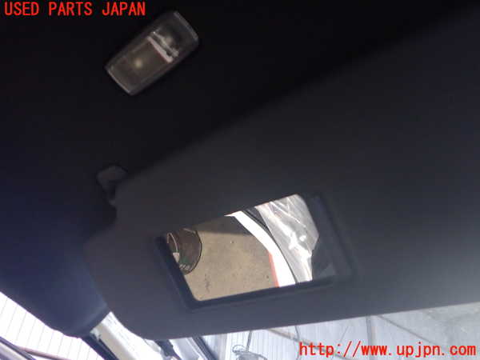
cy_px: 180
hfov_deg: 60.0
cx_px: 240
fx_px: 416
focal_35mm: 30
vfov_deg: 46.8
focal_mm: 5.4
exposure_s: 1/15
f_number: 2.3
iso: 800
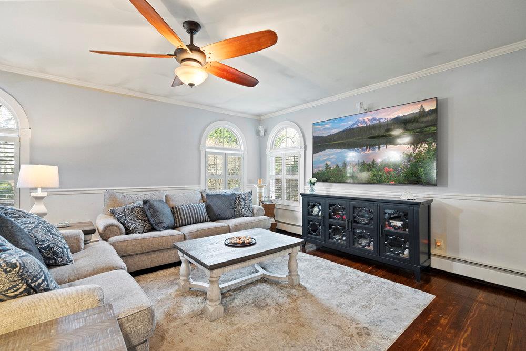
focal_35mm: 16
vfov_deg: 73.8
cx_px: 263
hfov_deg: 96.7
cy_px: 176
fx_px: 234
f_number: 5.6
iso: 1600
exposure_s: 1/10
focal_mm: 16
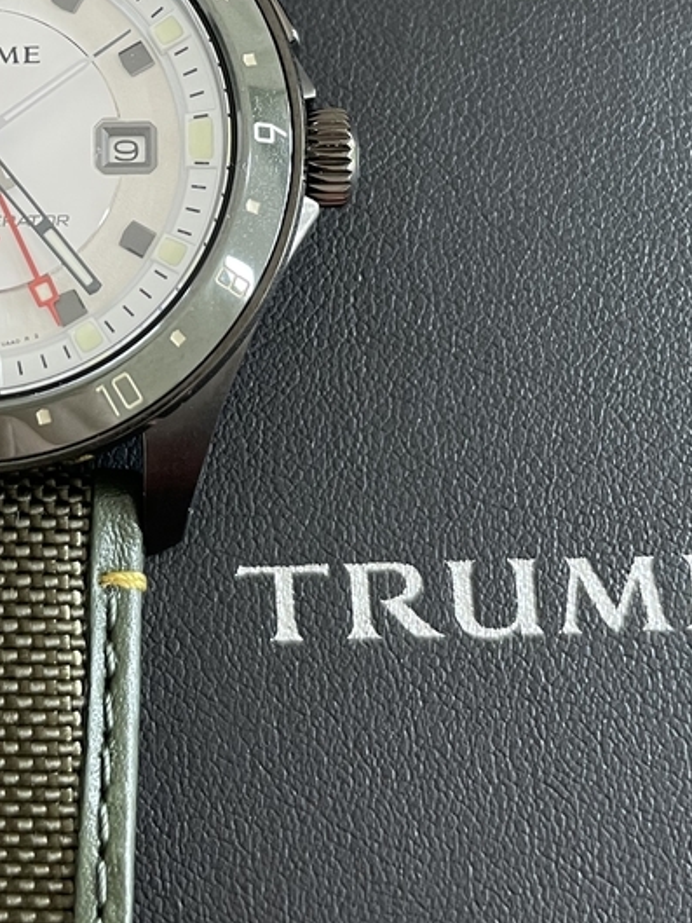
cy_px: 194
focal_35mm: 59
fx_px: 1572
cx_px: 70
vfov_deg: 31.9
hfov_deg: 24.1
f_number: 1.6
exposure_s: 1/60
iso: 160
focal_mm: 4.2
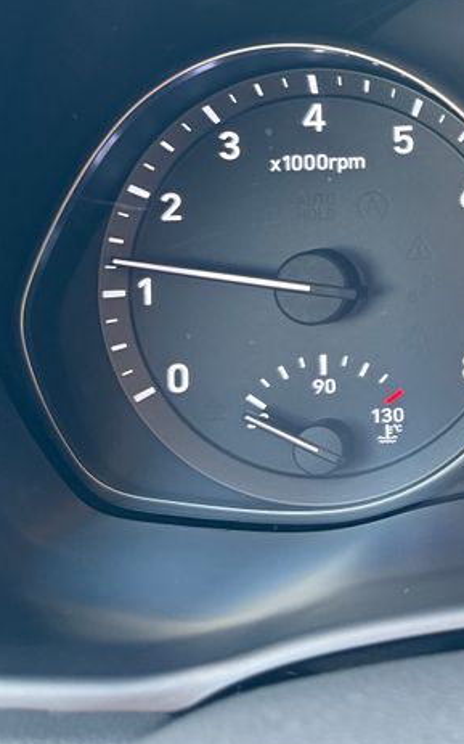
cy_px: 198
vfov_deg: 32.9
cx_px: 689
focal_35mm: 61
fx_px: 1235
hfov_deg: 18.8
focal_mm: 5.96
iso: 160
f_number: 1.6
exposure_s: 1/60
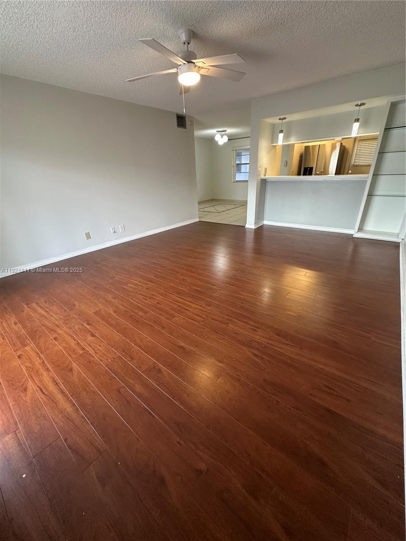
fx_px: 219
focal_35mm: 14
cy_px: 270
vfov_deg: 102.1
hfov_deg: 85.7
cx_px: 203
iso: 200
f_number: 2.2
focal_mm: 2.22
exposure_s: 1/60
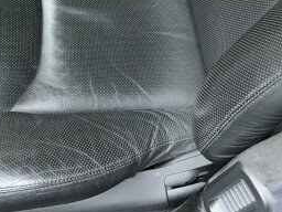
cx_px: 124
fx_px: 489
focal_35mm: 60
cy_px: -29
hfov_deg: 32.2
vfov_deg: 22.8
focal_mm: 6.86
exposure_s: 1/13
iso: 160
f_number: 1.78
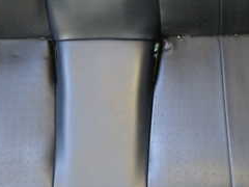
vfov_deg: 19.2
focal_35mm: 75
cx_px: 114
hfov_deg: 26.0
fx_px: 539
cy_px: 9
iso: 320
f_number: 2.3
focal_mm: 5.4
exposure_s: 1/30
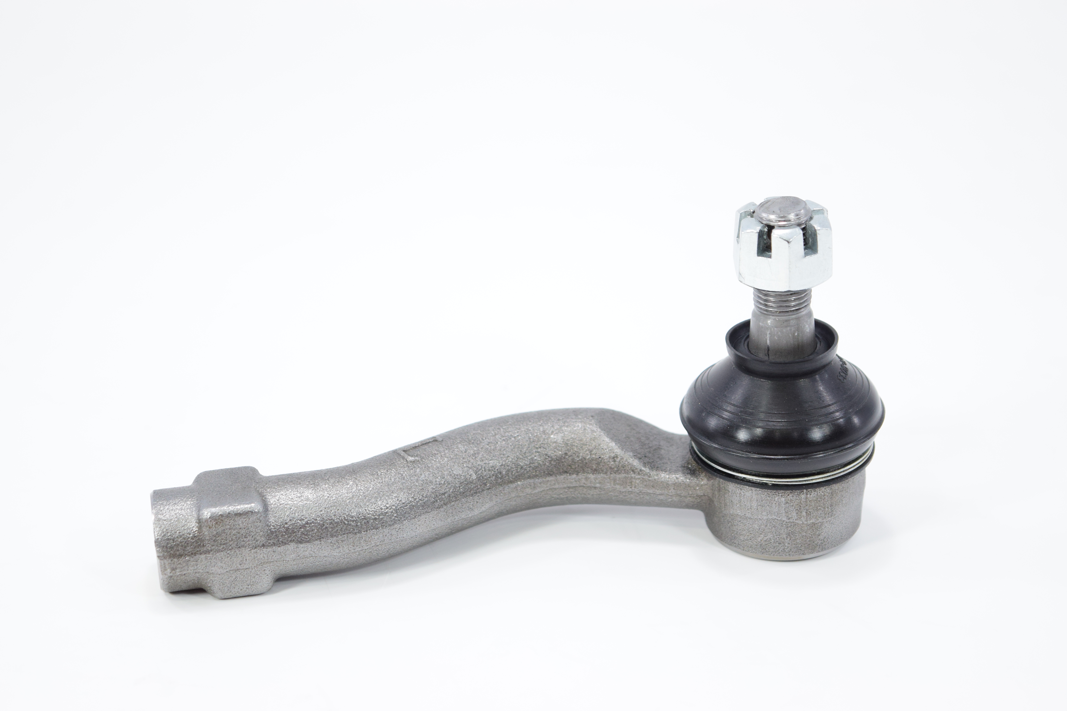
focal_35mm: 82
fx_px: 2445
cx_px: 534
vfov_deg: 16.6
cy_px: 356
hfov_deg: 24.6
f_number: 5.6
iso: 640
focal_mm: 55
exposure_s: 1/100
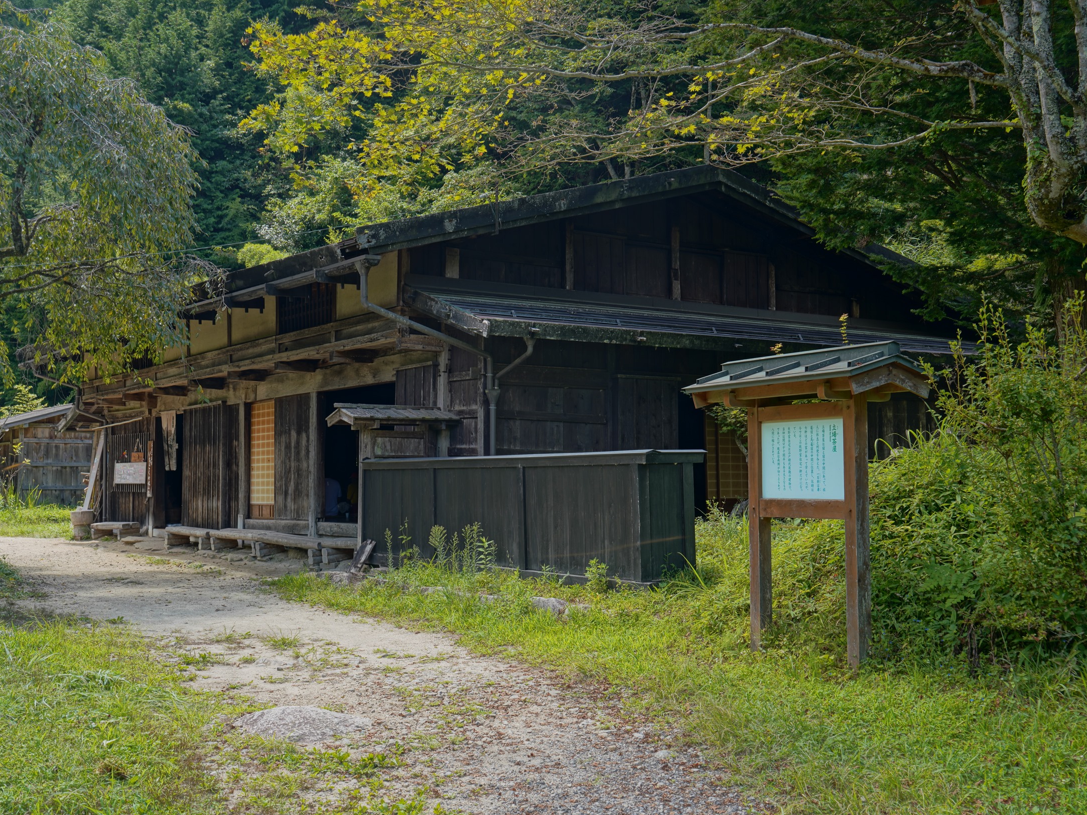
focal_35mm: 42
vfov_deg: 34.3
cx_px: 506
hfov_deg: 44.8
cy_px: 416
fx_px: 1319
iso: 100
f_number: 8
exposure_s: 1/30
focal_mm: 38
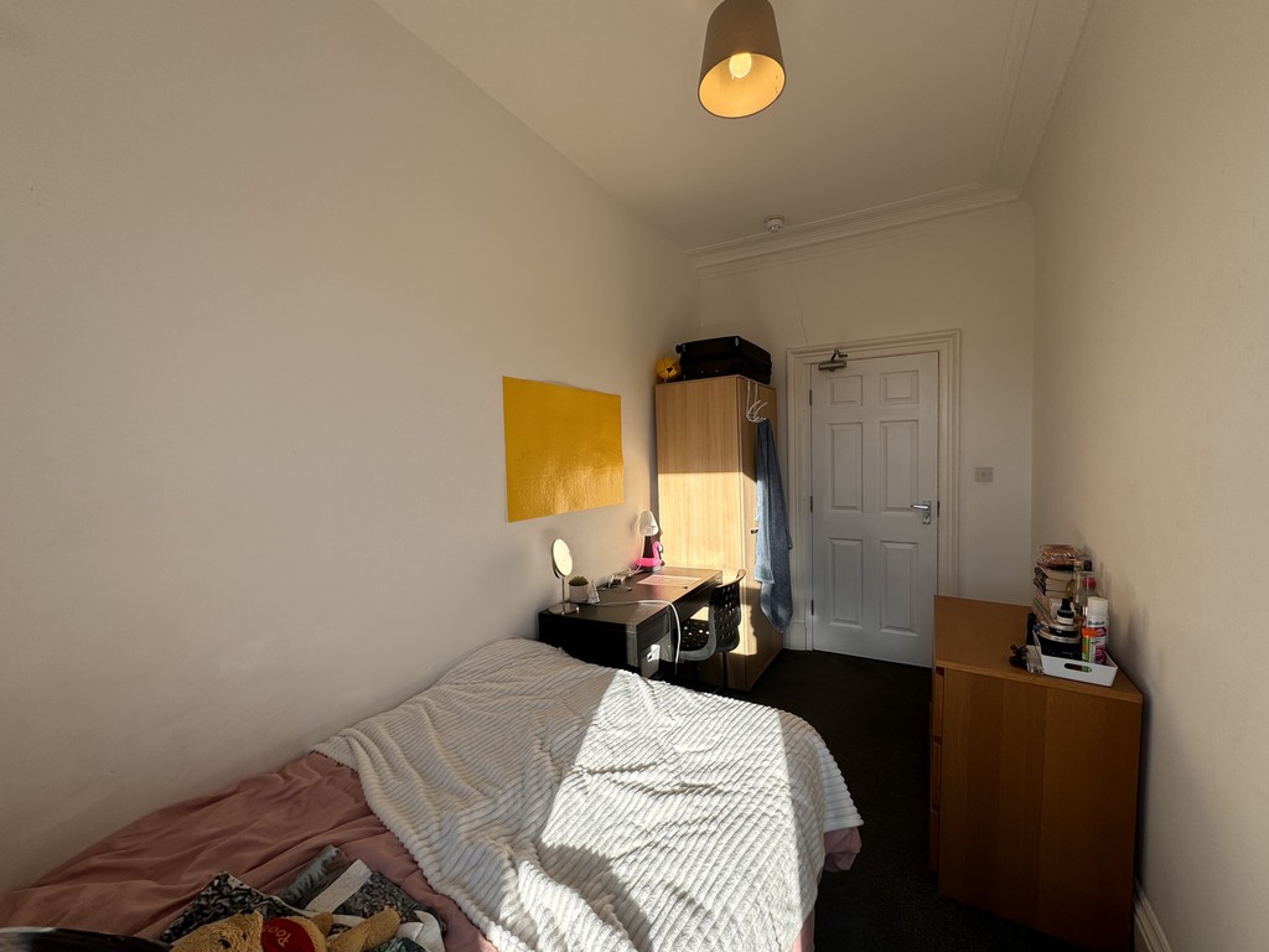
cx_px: 634
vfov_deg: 85.7
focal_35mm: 14
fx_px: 513
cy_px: 476
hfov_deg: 102.1
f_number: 2.2
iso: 40
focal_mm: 2.22
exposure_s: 1/412
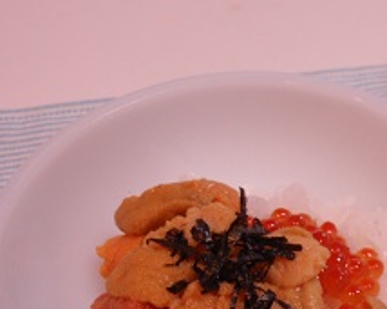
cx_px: 326
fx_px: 801
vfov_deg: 21.7
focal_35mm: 70
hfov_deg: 26.5
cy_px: 231
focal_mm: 7.25
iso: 200
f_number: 3.9
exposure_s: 1/25
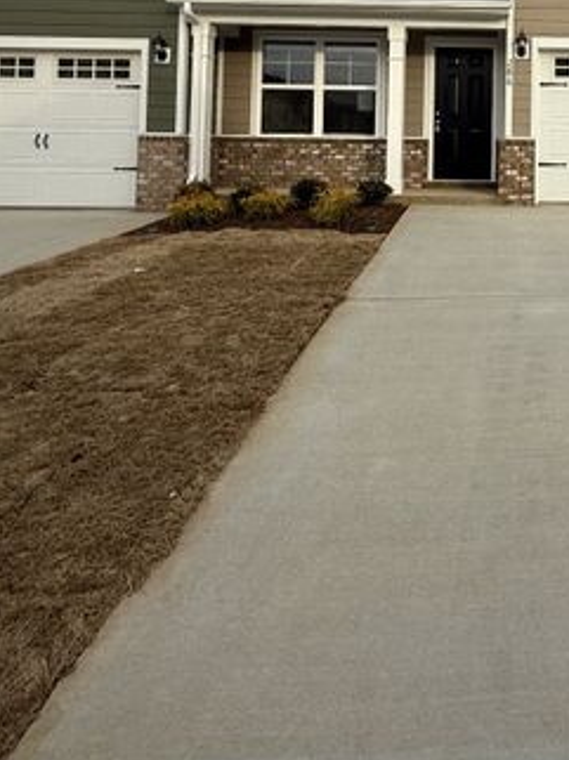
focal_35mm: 29
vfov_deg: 55.8
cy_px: 119
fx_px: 636
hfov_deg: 43.3
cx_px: 529
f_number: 2.2
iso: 50
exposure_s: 1/1017
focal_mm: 2.22
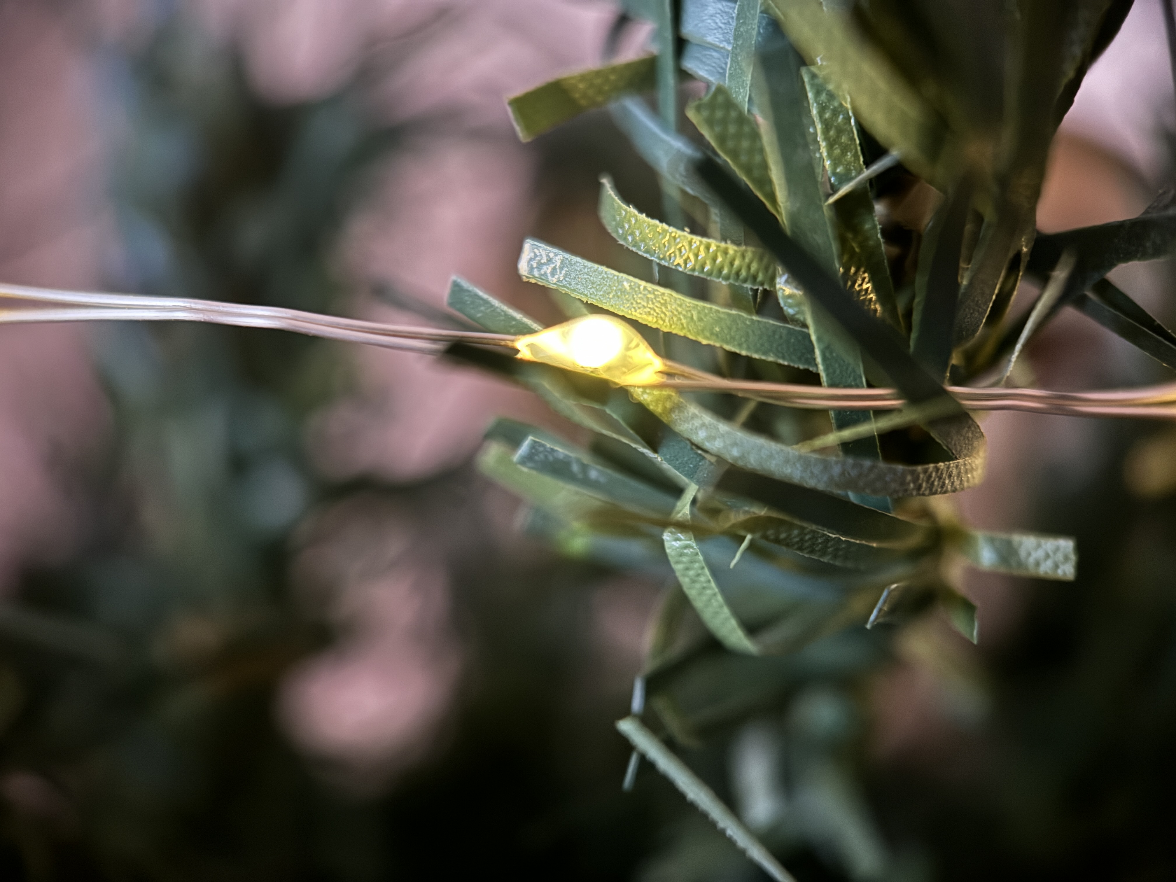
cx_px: 588
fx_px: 815
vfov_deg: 56.8
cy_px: 441
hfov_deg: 71.6
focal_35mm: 24
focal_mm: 6.86
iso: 1600
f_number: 1.78
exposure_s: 1/9
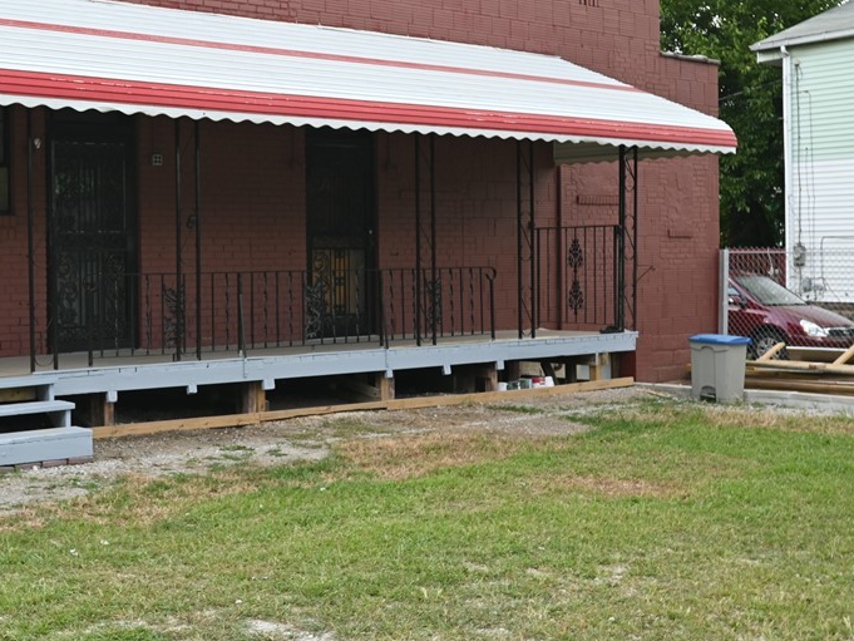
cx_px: 174
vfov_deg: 31.4
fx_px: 1135
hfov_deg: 39.6
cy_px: 248
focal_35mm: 46
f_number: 5.6
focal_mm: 20
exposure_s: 1/250
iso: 180
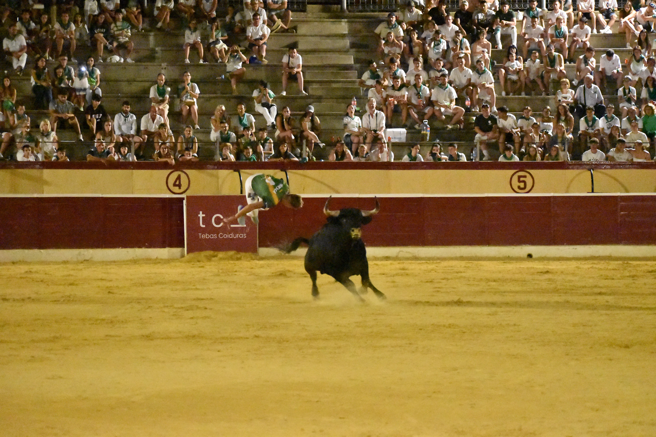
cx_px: 328
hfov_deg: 17.1
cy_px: 218
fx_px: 2186
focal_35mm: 120
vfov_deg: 11.4
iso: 25600
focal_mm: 80
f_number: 5
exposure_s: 1/400
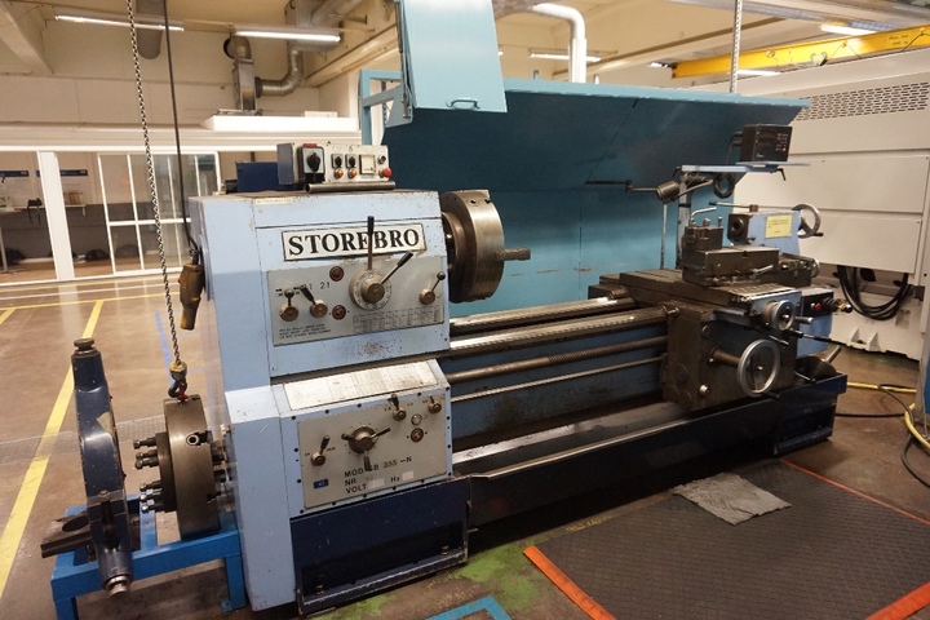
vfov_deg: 53.1
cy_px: 310
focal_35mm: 24
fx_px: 620
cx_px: 465
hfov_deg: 73.7
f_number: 3.5
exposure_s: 1/125
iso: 3200
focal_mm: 16
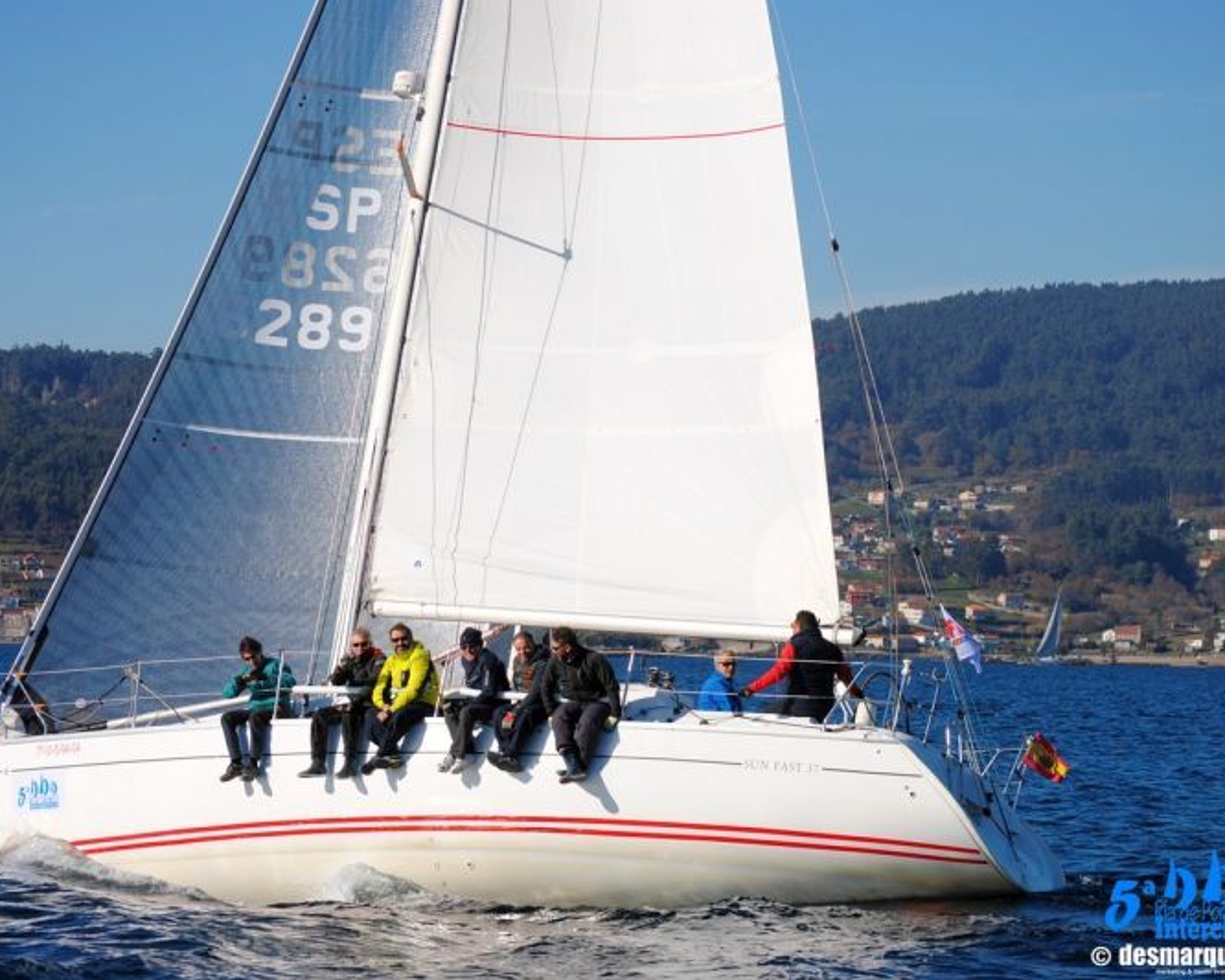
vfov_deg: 12.6
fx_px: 4424
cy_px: 490
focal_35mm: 122
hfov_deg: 15.8
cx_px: 576
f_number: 6.3
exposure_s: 1/640
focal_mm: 72
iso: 100
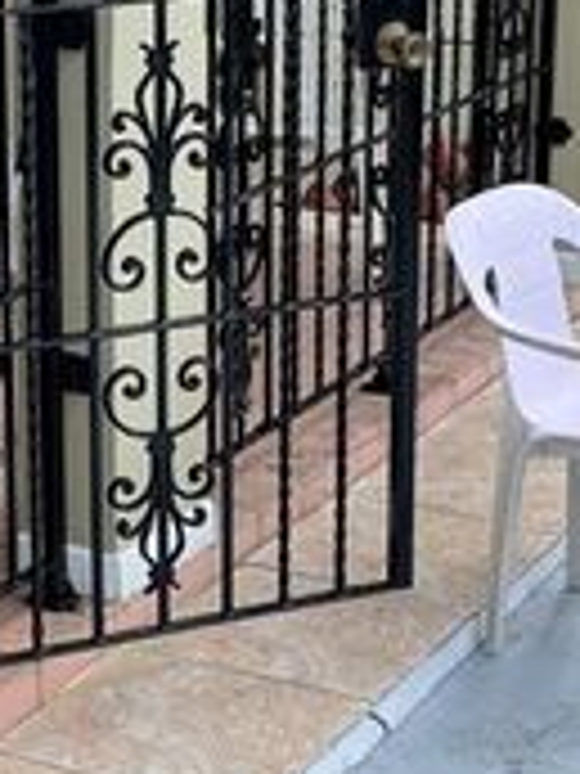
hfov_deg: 14.3
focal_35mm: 101
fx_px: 2256
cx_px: -81
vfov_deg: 19.4
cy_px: 322
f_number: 1.6
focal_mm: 4.2
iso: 32
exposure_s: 1/947
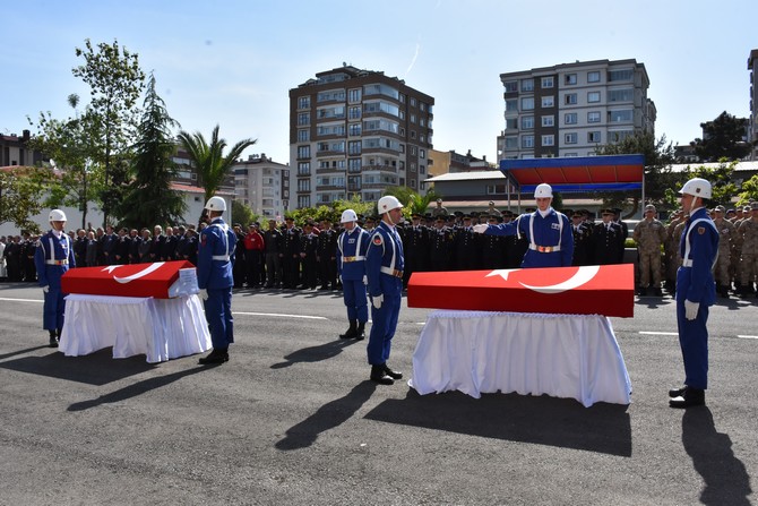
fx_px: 569
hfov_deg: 67.4
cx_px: 379
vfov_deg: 48.0
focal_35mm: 27
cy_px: 253
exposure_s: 1/800
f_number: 14
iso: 800
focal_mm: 18
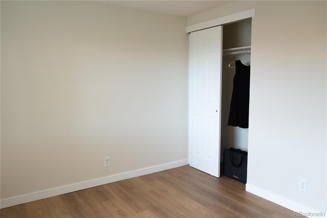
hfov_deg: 65.5
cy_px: 109
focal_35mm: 28
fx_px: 254
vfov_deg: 46.4
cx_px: 164
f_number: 3.5
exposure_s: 1/200
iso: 1000
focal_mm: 28
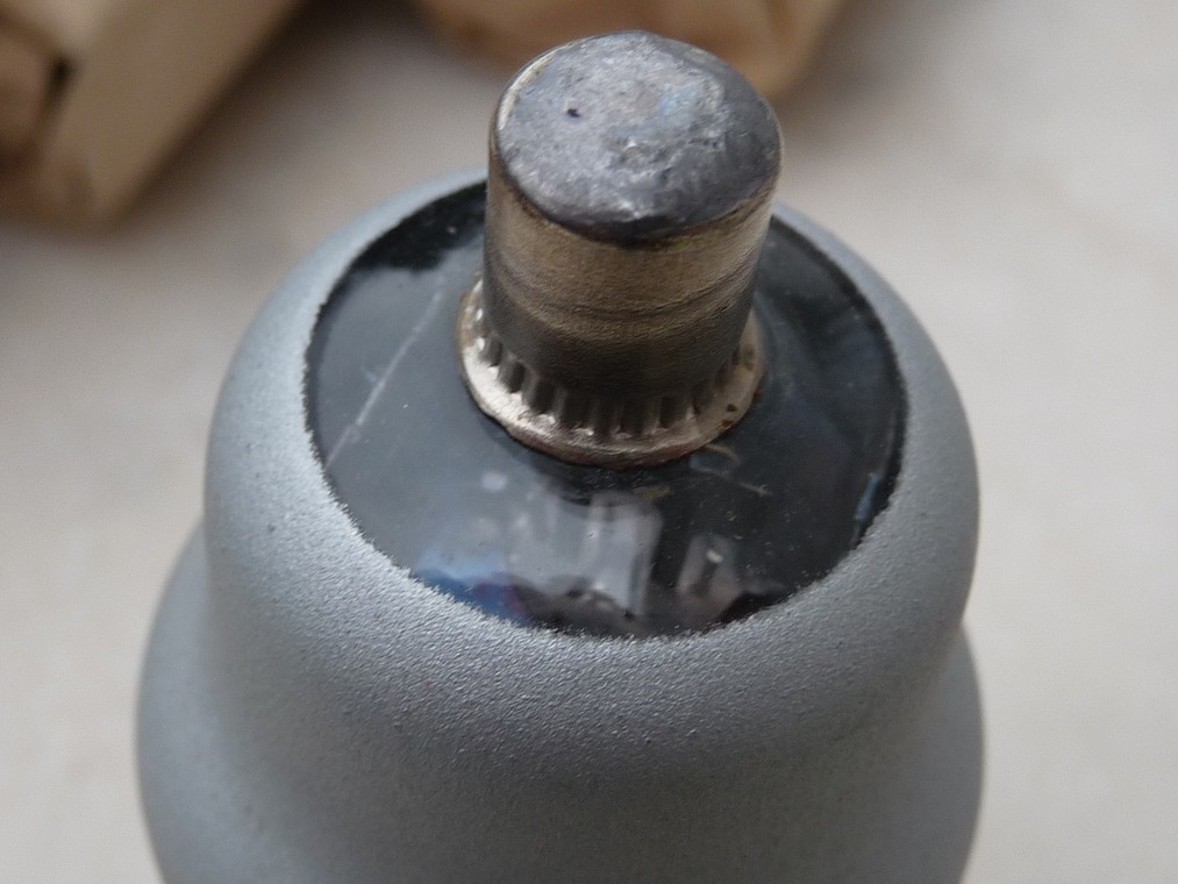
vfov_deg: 25.7
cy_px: 442
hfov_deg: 33.8
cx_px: 589
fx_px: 1940
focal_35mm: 57
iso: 100
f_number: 3.6
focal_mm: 5.6
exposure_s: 1/80
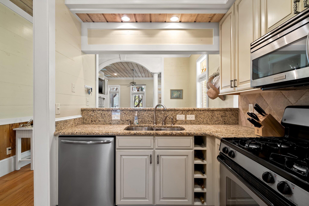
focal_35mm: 16
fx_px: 142
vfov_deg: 72.0
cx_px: 154
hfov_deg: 95.0
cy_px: 103
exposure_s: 2.5
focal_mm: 11
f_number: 8
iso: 400
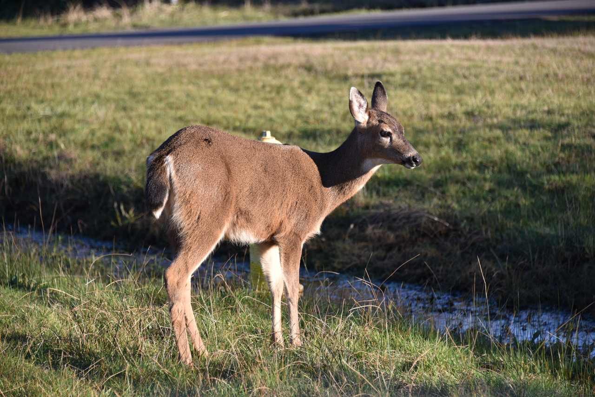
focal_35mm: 160
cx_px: 298
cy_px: 198
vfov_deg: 8.6
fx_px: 2645
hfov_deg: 12.8
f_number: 5.6
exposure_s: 1/320
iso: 200
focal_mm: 160
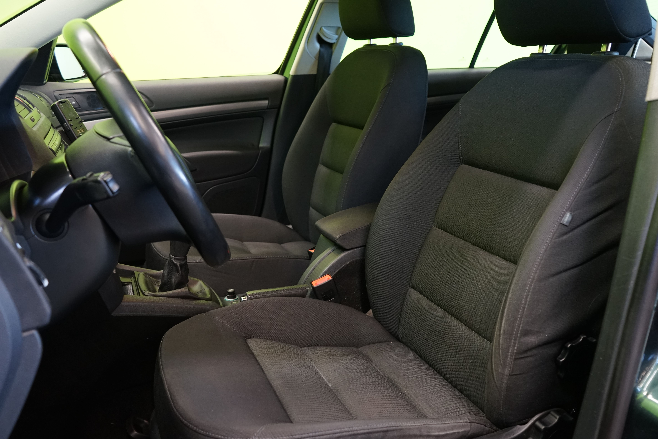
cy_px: 222
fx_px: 548
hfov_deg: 61.9
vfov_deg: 43.6
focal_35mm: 30
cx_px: 326
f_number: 5
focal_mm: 29
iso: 1600
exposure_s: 1/20
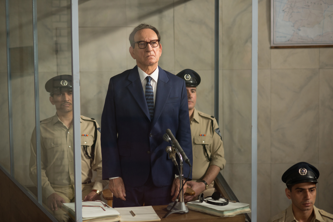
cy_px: 111
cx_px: 166
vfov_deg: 16.1
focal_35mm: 85
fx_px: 786
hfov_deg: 23.9
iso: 800
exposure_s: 1/125
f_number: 2.8
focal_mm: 85
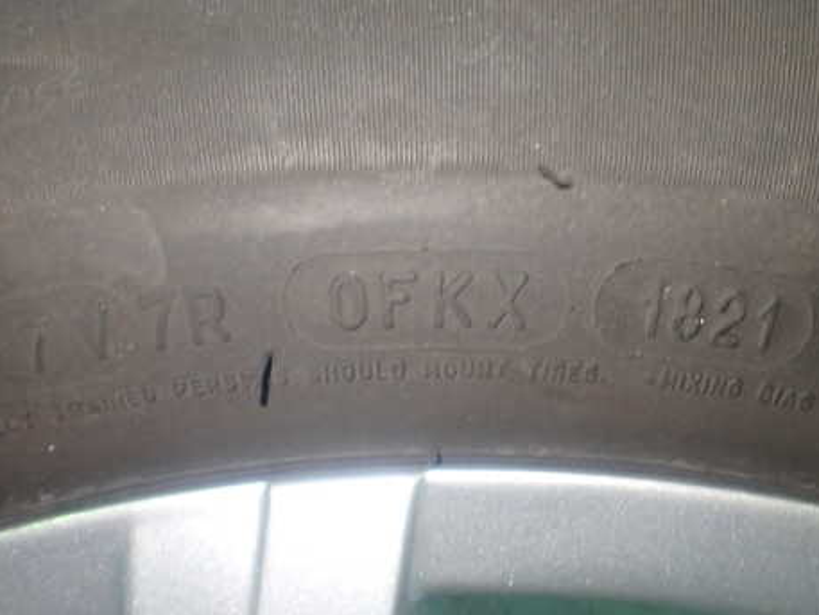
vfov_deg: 34.4
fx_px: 994
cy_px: 301
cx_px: 464
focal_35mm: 42
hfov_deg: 44.7
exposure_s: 1/30
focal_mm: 5.79
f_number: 2.4
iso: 500
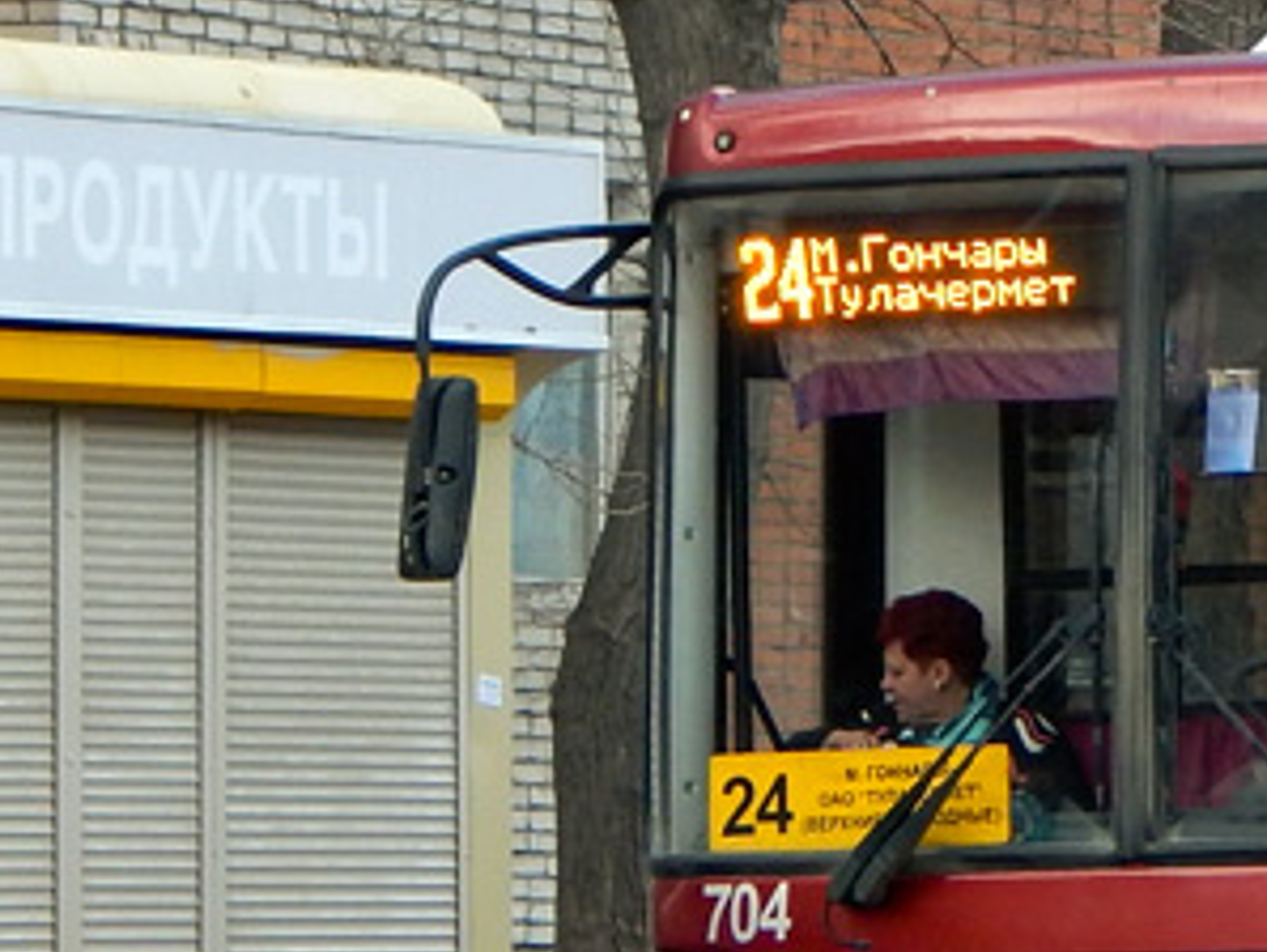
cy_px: 391
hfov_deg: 4.6
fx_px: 15678
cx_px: 1688
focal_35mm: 428
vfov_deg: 3.5
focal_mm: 20.5
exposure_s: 1/60
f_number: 4.6
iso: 125
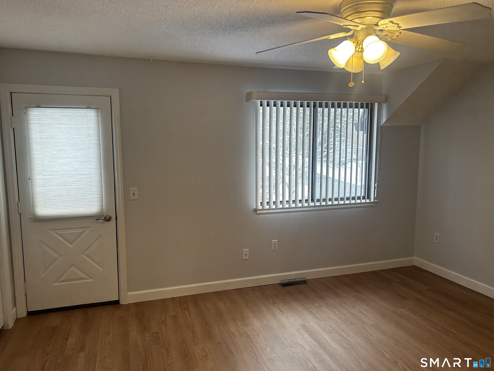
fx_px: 371
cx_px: 247
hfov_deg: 67.3
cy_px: 186
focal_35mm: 26
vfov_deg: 53.1
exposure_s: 1/120
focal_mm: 5.7
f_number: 1.5
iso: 80
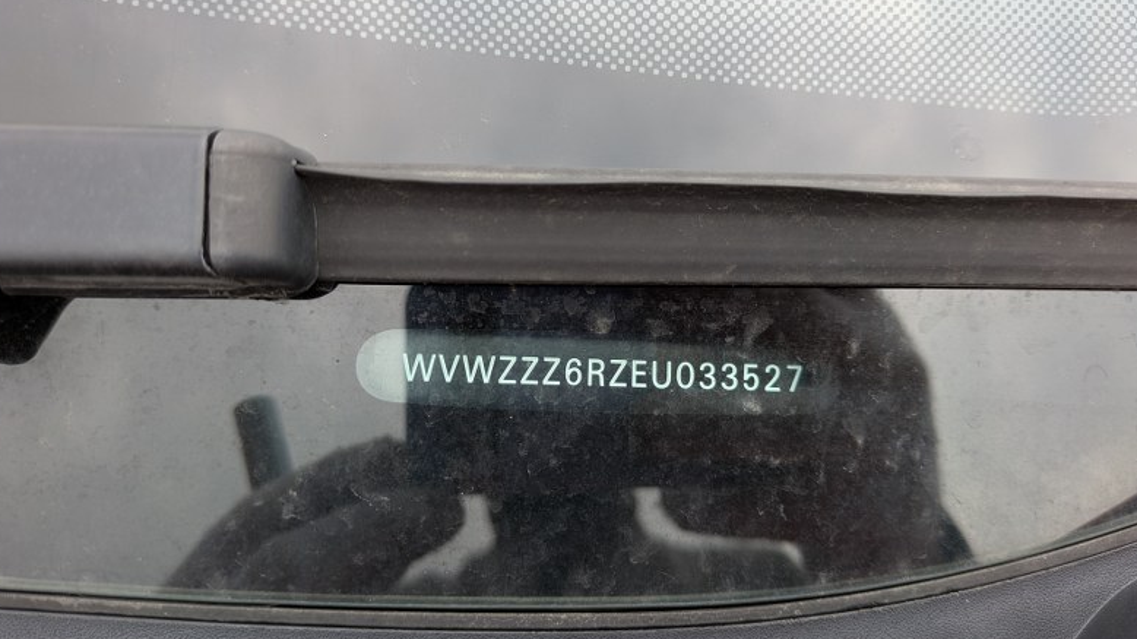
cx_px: 562
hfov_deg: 67.9
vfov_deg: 41.4
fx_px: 844
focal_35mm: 28
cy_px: 303
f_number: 1.89
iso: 49
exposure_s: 1/306
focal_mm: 5.43
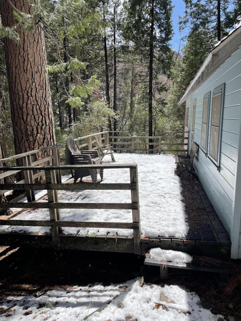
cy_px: 160
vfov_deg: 67.3
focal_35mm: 26
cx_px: 120
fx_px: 241
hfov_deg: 53.1
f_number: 1.6
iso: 32
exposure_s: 1/2451
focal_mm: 4.2
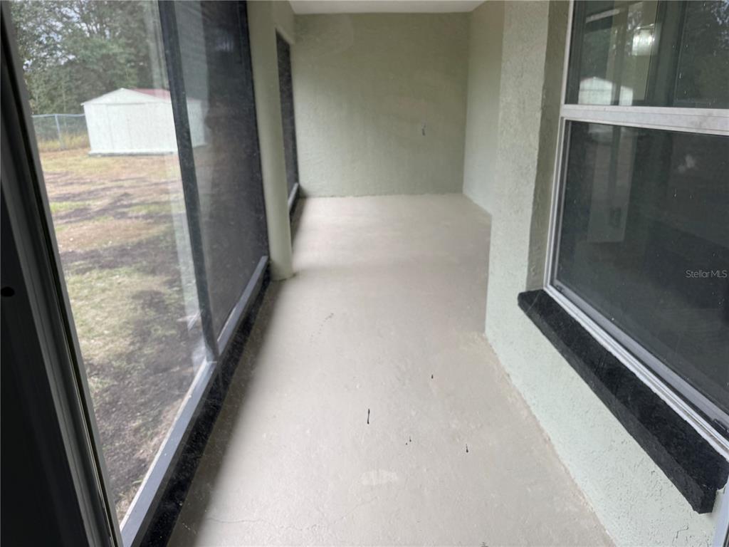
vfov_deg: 56.8
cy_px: 274
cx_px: 364
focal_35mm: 24
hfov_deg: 71.6
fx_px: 505
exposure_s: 1/159
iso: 64
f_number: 1.78
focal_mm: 6.76
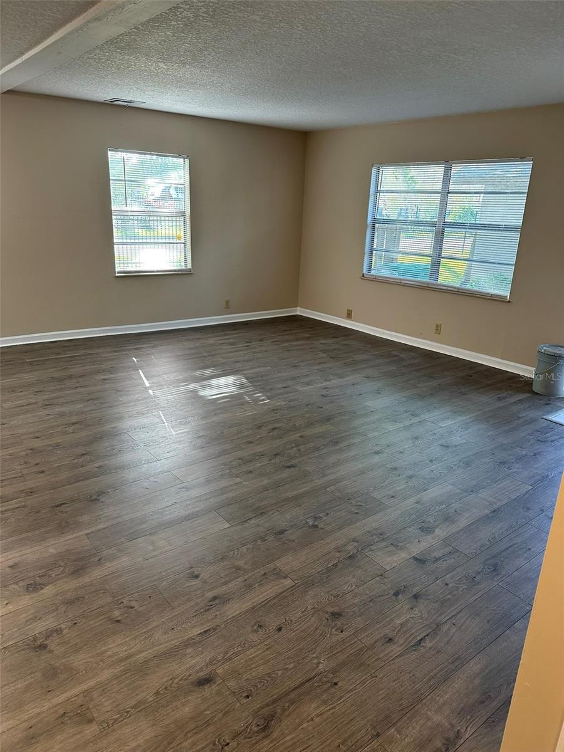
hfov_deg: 56.8
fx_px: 521
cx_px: 282
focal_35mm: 24
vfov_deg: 71.6
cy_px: 376
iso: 160
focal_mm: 6.86
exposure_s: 1/120
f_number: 1.78
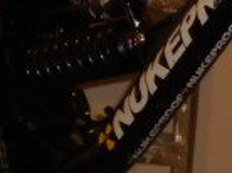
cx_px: 315
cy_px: 33
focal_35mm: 249
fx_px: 1666
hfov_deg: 7.9
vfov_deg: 5.9
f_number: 4.3
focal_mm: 8.2
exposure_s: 1/30
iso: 200
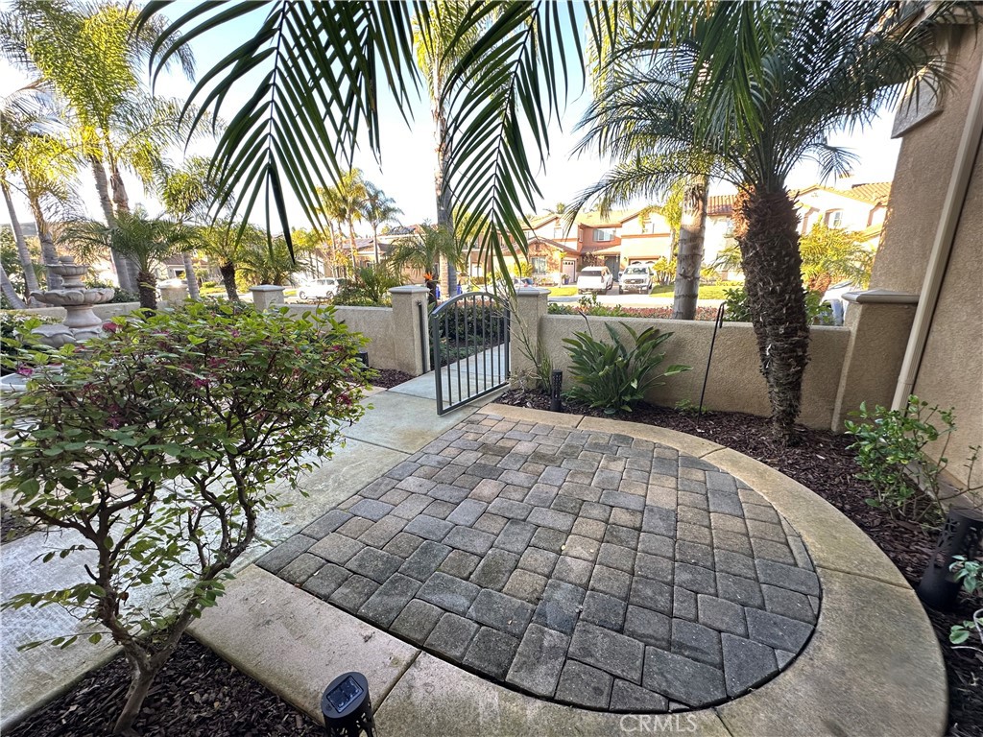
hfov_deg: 102.1
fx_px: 398
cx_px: 492
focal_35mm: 14
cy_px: 368
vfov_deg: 85.7
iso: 100
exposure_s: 1/99
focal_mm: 2.22
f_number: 2.2
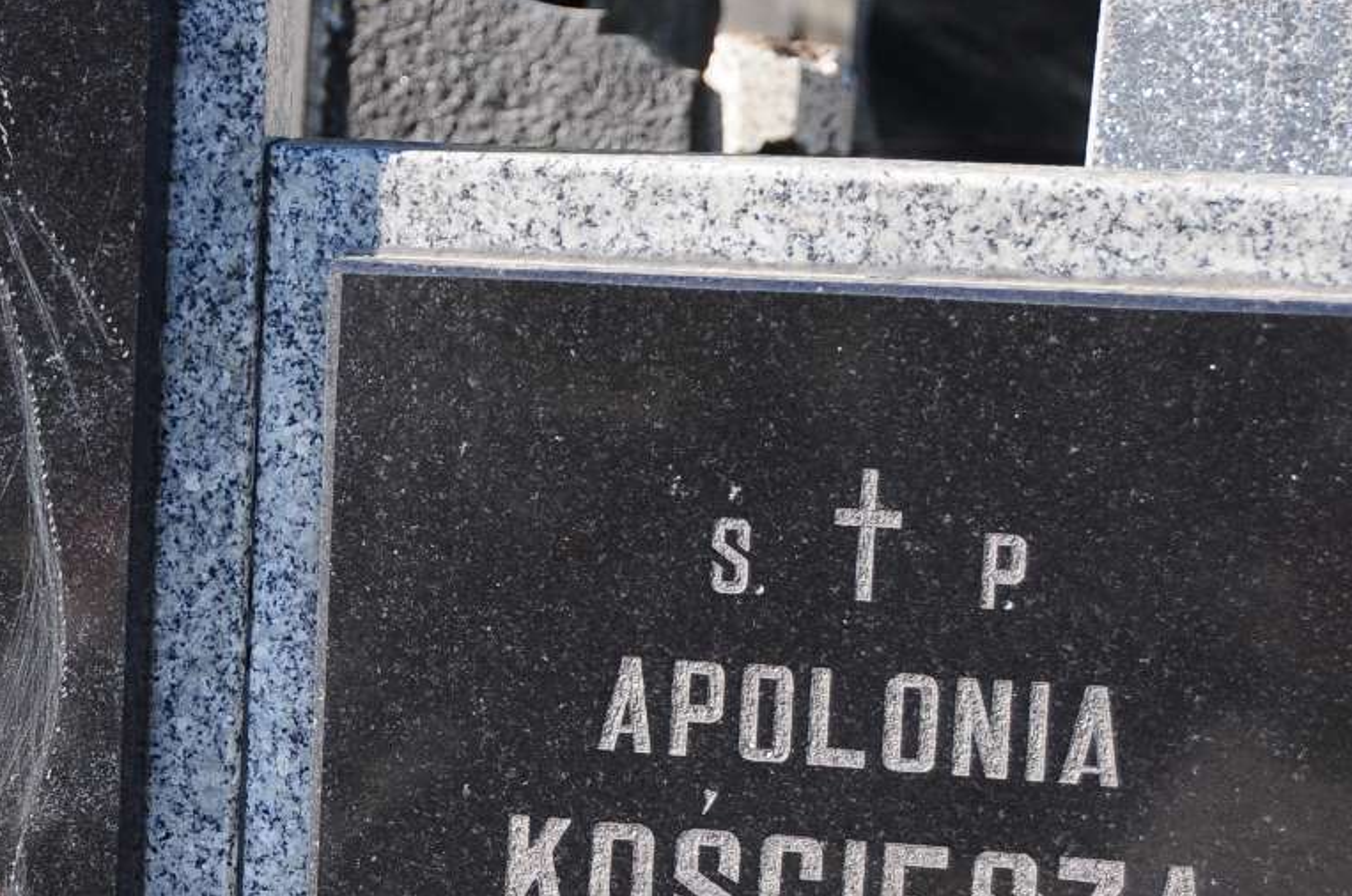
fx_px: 7273
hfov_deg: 10.4
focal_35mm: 194
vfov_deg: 7.1
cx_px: -462
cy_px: 545
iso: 320
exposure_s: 1/400
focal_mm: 46
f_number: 7.1
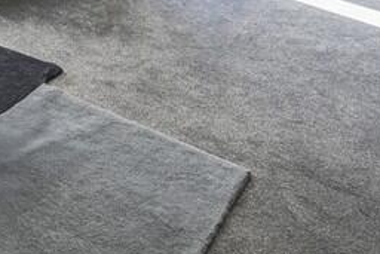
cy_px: -230
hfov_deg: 28.6
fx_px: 591
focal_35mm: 56
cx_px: -123
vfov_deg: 18.0
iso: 250
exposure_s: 1/13
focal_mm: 14
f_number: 8
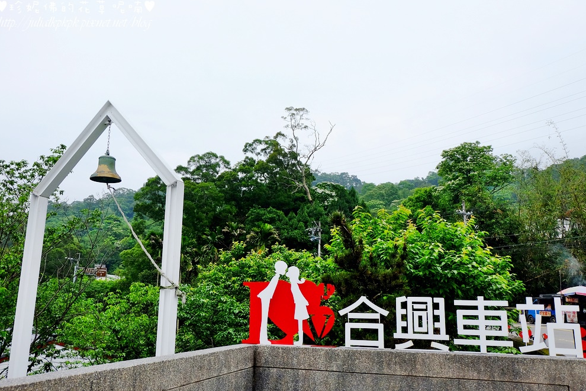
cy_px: 198
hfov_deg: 61.9
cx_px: 294
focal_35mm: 30
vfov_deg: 43.6
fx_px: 488
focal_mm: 19.2
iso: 400
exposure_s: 1/1600
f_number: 3.8
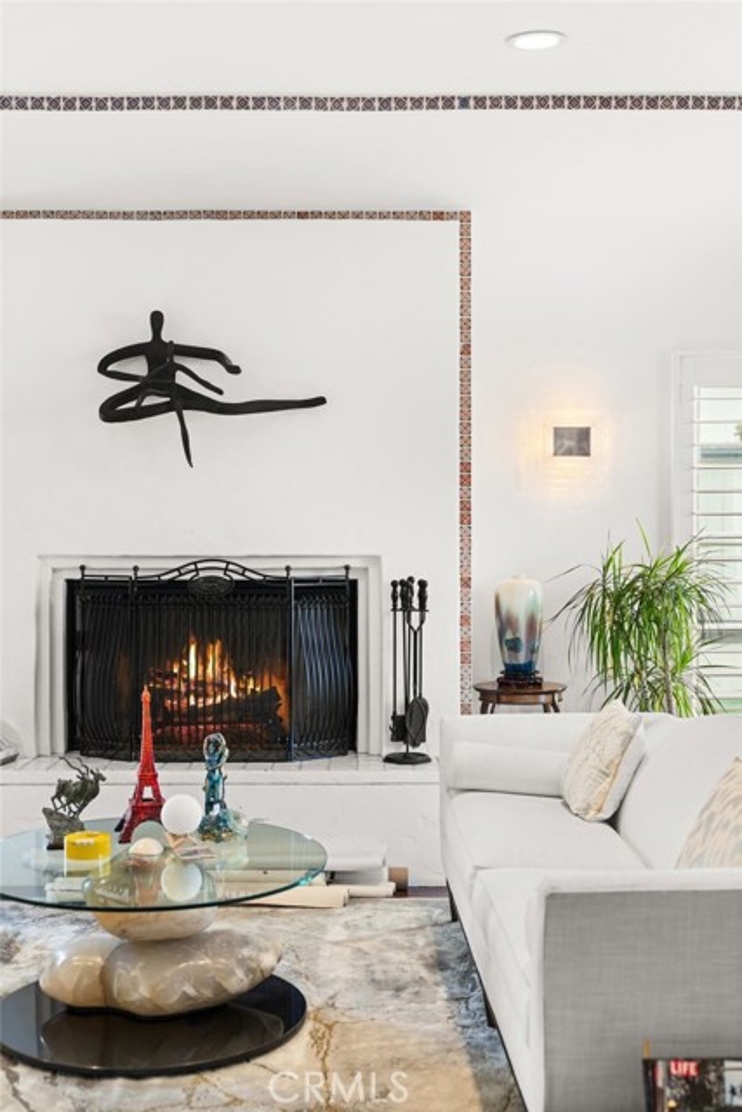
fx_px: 1390
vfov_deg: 43.6
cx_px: 371
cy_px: 556
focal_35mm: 45
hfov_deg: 29.9
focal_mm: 45
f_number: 2.8
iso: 500
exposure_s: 1/15
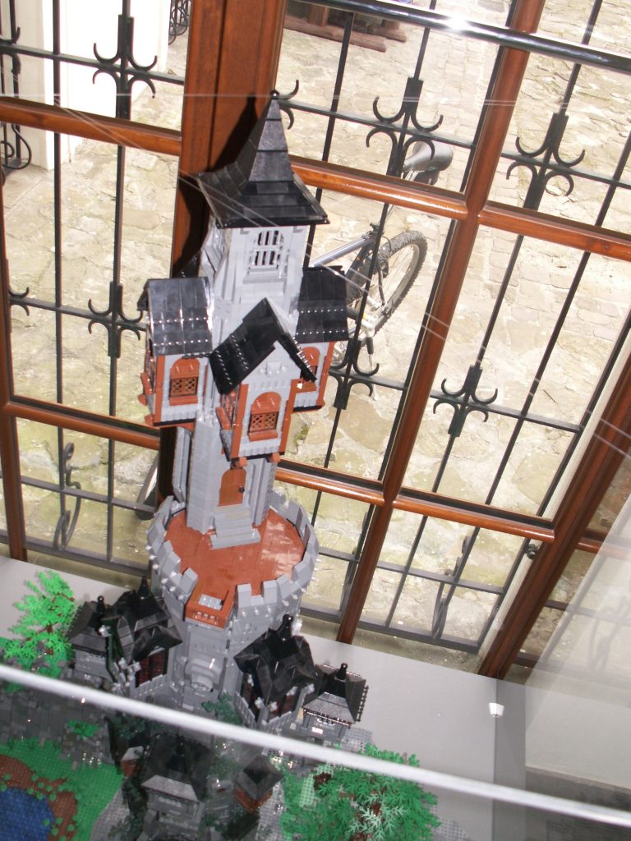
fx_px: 851
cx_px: 316
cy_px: 420
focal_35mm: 35
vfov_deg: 52.6
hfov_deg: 40.7
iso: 64
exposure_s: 1/60
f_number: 2.8
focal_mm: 5.86
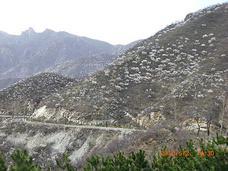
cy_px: 86
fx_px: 362
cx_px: 114
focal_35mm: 55
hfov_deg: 34.9
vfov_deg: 26.6
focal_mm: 9
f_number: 3.3
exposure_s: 1/400
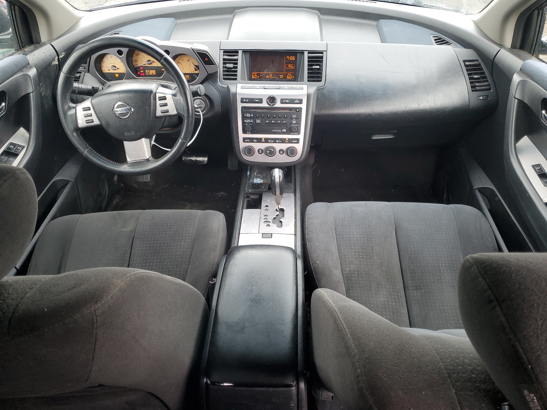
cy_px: 205
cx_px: 274
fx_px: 411
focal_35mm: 26
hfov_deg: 67.3
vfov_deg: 53.1
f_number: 1.5
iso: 53
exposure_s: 1/60.2
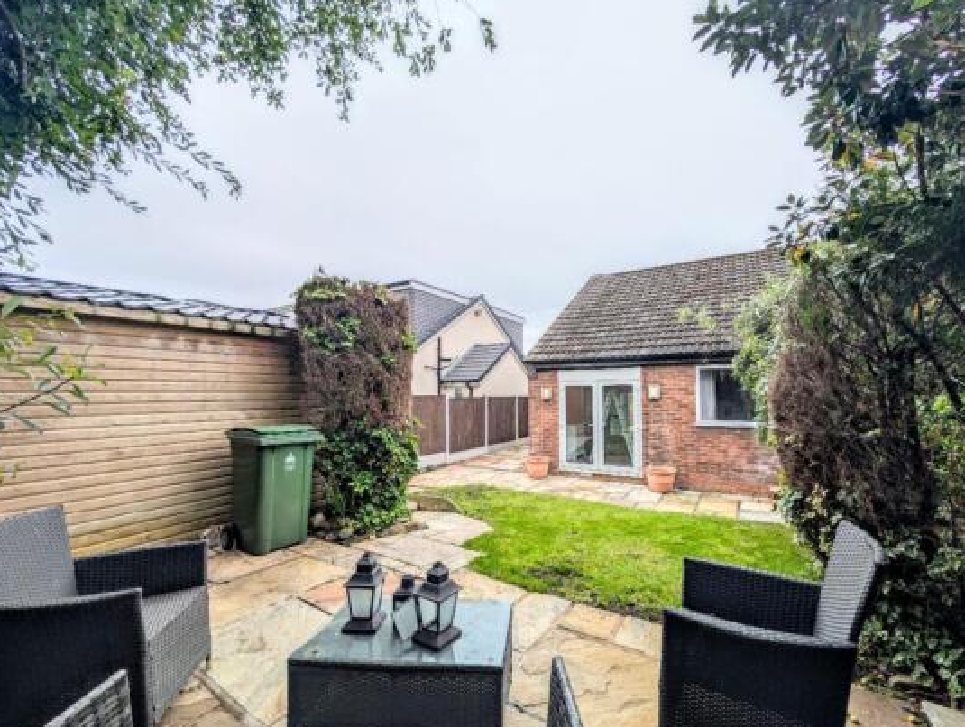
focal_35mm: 13
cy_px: 382
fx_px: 363
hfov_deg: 106.0
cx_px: 512
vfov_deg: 90.0
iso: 51
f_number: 1.7
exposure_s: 1/1167
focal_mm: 2.02
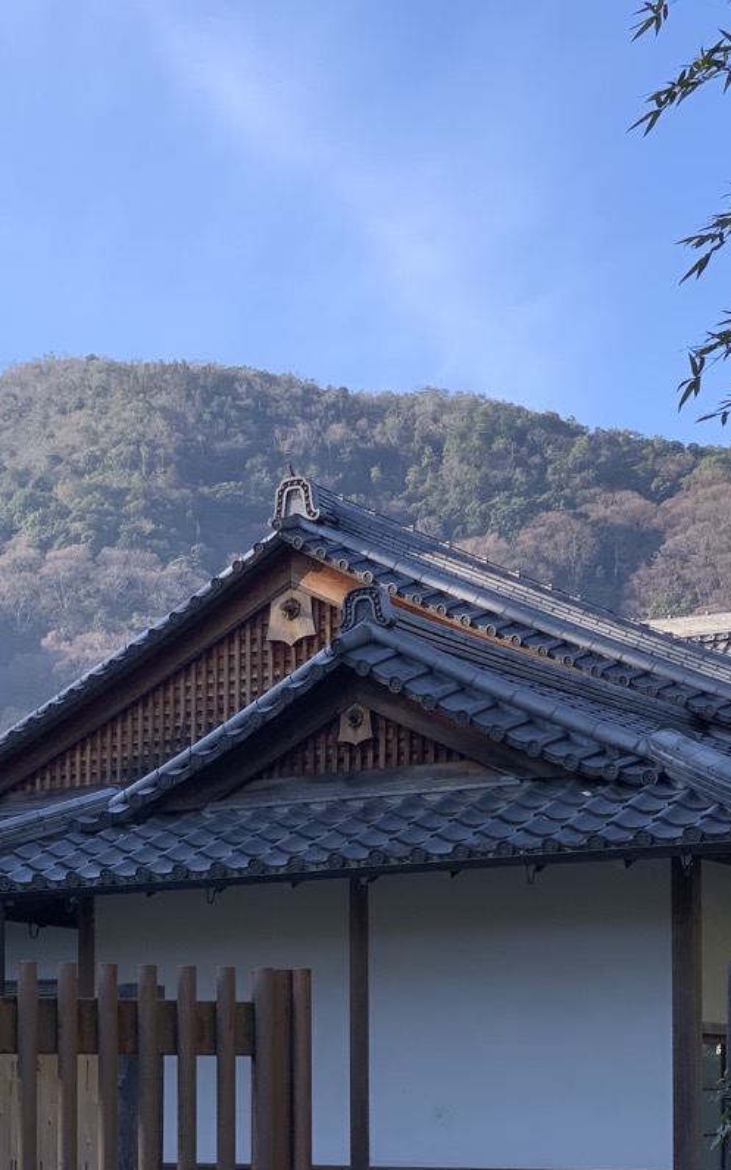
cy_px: 587
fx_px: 2358
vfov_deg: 27.8
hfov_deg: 17.5
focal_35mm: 74
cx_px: 185
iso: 16
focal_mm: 6
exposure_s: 1/505
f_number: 2.4
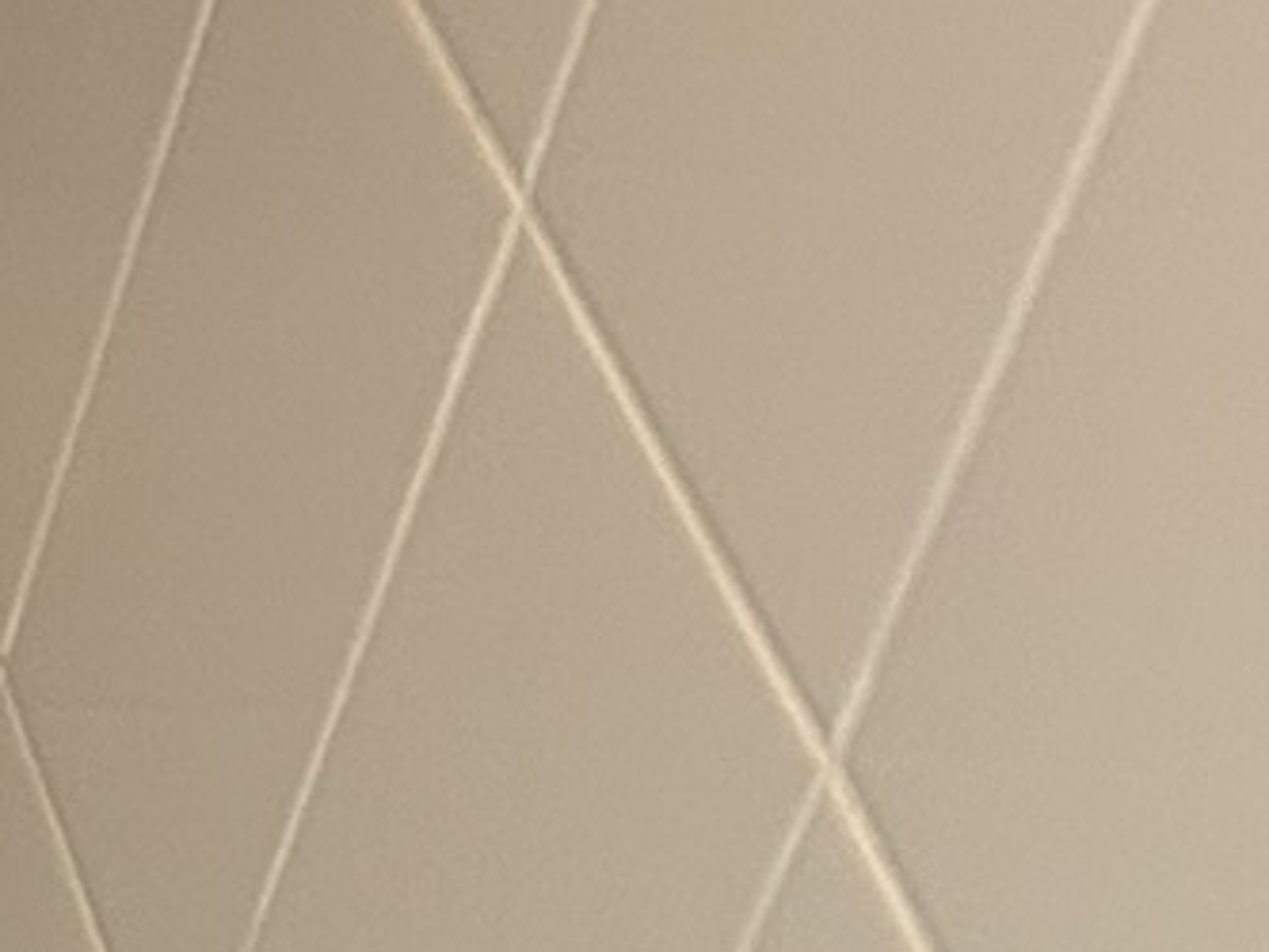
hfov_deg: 9.7
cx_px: -2450
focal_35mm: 160
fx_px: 5868
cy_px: 2860
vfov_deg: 8.0
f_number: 1.5
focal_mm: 5.7
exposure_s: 1/50
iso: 160
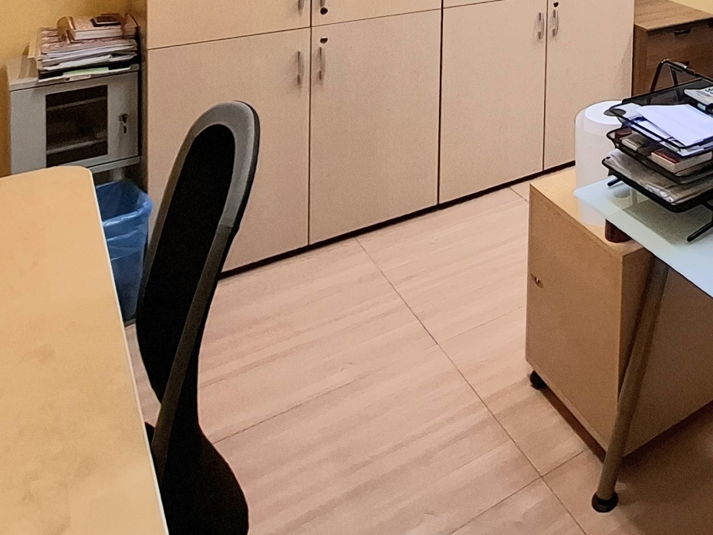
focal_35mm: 36
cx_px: 738
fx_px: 742
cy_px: -127
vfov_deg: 32.0
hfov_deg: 42.9
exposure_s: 1/50
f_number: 2.2
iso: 50
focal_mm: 1.74
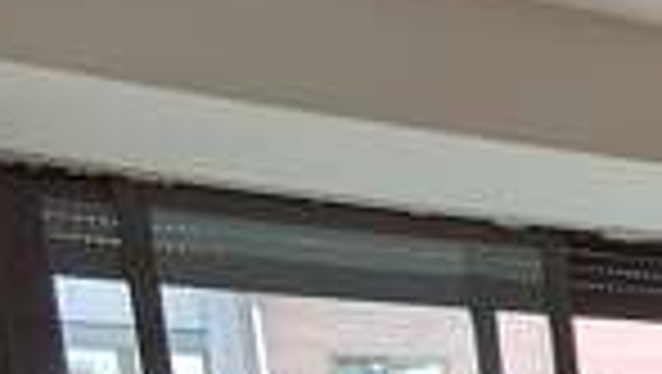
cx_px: 1443
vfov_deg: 13.1
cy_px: 775
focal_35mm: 79
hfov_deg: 16.7
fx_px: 1388
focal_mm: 1.64
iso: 64
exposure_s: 1/40
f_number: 2.2
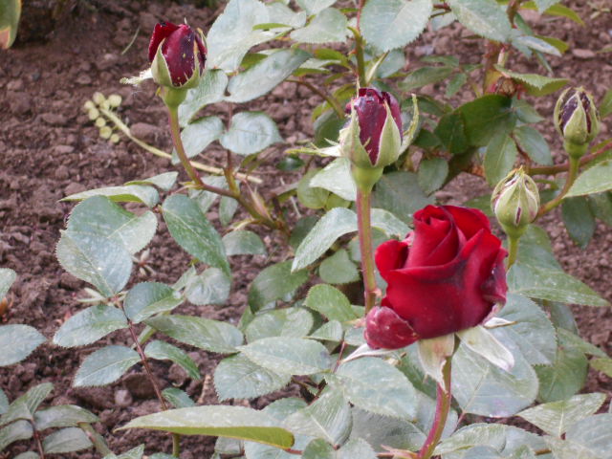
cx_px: 306
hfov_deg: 15.2
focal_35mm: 130
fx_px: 2298
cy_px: 230
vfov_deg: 11.4
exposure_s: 1/60
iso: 400
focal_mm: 23
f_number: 6.5
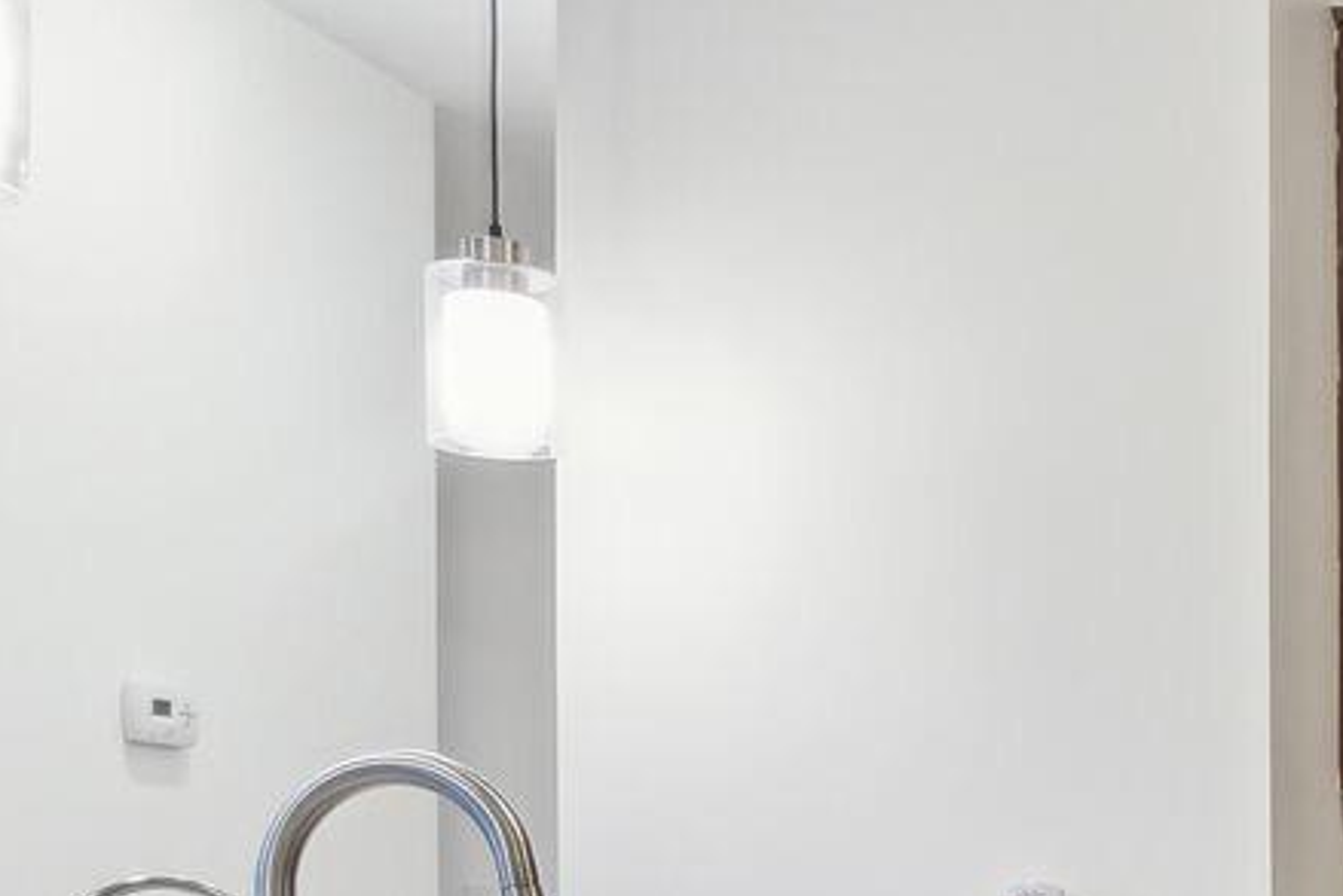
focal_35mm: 59
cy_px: 1012
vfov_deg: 21.7
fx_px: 2202
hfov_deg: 26.6
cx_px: 1903
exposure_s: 1/2
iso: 200
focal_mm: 10
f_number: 9
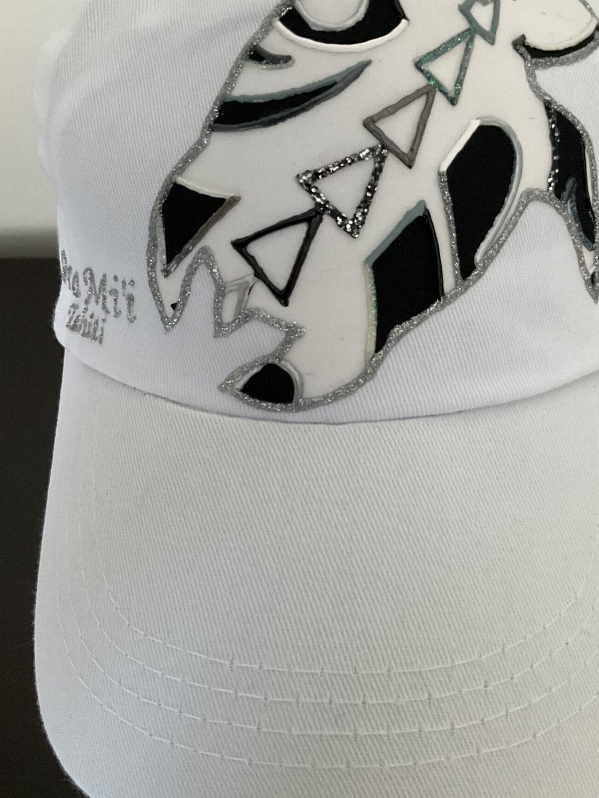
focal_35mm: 43
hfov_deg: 33.5
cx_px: 358
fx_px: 992
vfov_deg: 43.8
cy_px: 349
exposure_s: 1/39
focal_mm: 3
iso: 320
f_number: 1.8
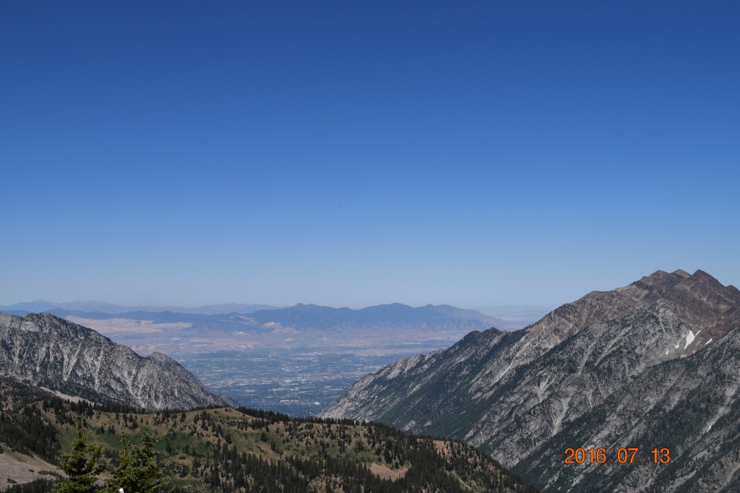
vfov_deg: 28.9
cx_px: 370
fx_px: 955
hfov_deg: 42.3
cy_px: 246
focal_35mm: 46
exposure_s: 1/500
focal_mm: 31
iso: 200
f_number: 13
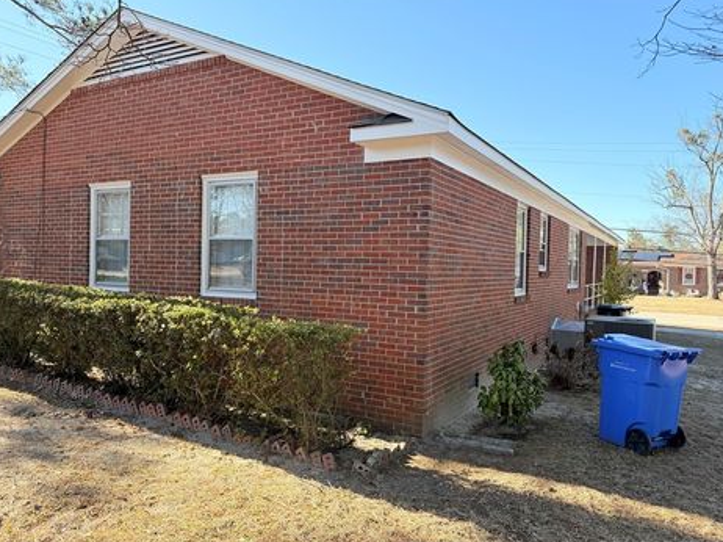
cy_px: 272
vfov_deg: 53.0
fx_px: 543
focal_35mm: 26
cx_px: 352
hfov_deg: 67.3
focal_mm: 6.76
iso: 100
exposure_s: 1/1139
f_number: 1.78
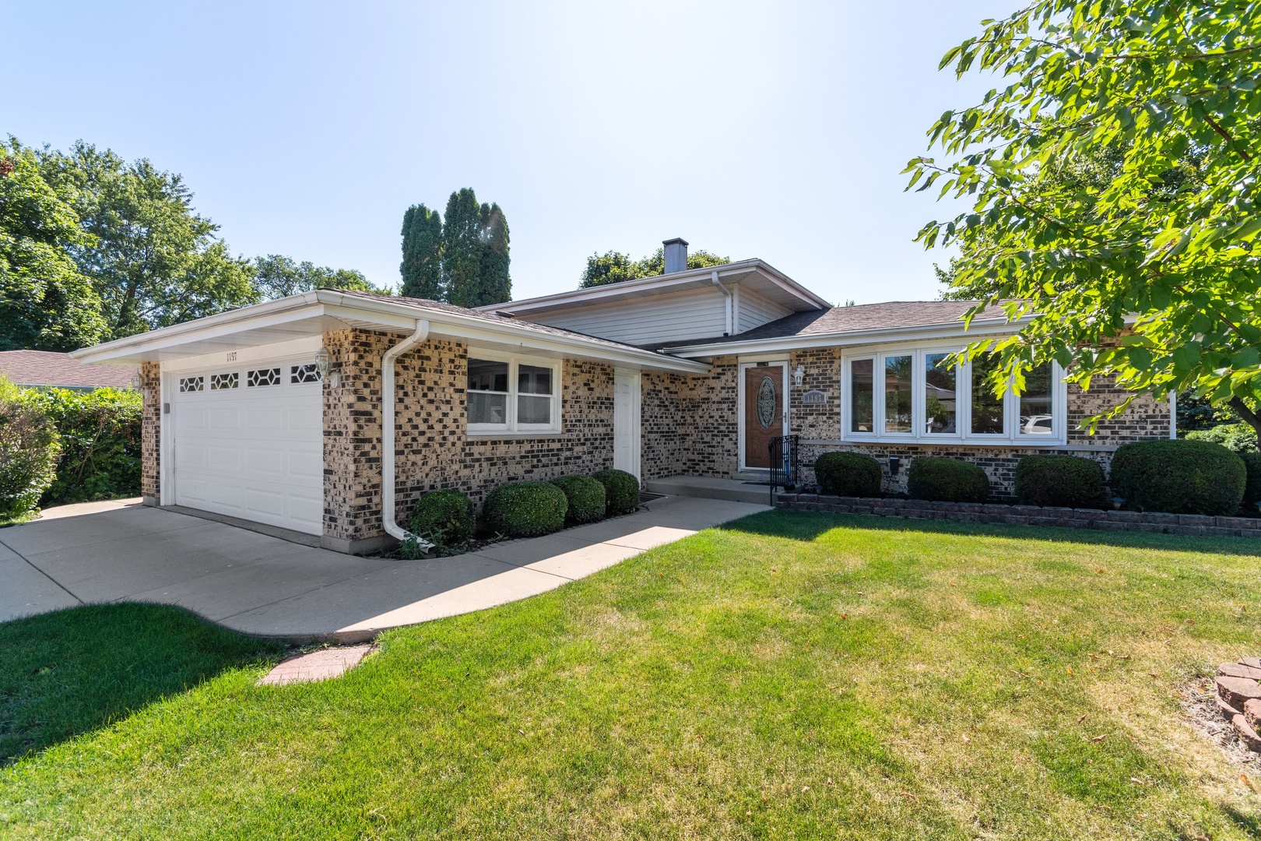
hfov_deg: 100.4
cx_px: 630
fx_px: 525
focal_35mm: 15
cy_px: 420
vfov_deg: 77.3
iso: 200
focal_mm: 10
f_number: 9
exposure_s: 1/500
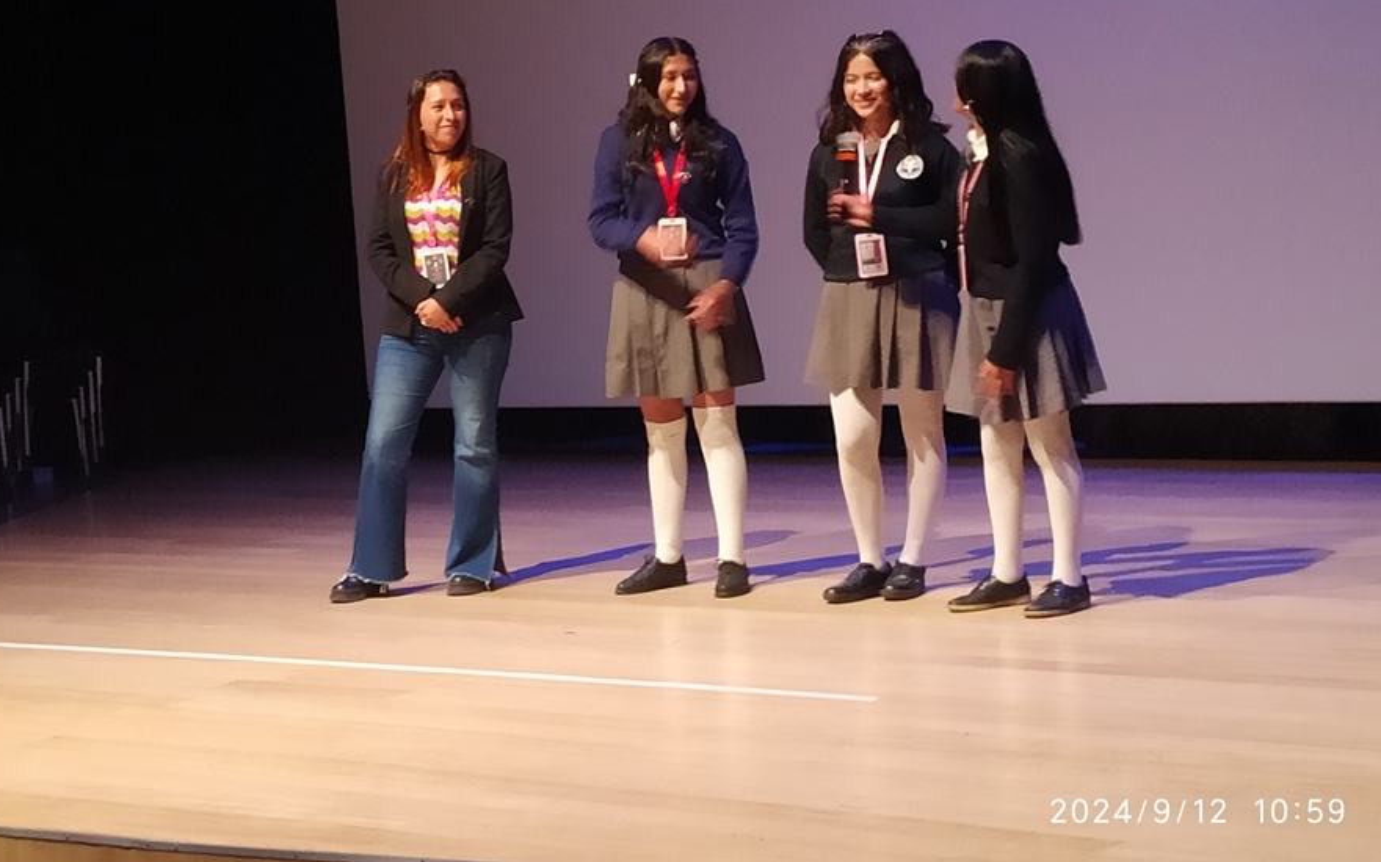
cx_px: 683
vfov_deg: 47.3
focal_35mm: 26
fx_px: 978
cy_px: 339
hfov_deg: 70.4
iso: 320
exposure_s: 1/20
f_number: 1.9
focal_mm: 3.94
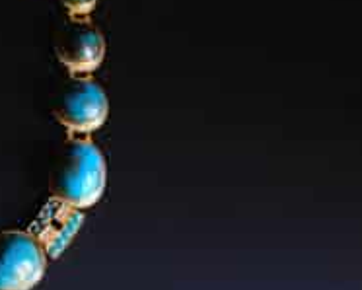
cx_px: -88
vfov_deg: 26.1
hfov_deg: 27.9
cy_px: 199
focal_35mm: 58
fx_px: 622
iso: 1600
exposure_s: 1/15
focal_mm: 15
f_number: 7.1
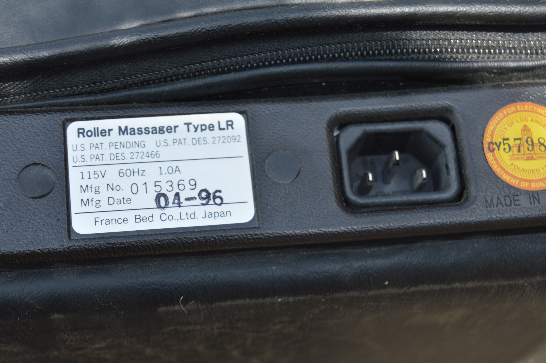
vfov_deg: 16.5
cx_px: 273
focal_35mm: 82
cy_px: 182
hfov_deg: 24.6
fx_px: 1250
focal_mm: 55
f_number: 8
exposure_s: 1/160
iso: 100
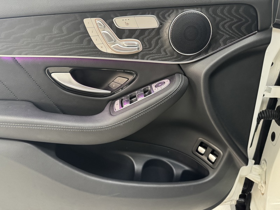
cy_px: 105
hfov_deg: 71.6
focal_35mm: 24
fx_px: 194
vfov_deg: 56.8
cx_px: 140
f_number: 1.78
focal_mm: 6.76
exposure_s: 1/50
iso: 800
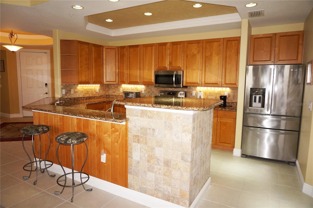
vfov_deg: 53.0
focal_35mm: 24
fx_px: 208
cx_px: 156
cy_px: 104
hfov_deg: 73.8
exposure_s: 1/160
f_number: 4
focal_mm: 16
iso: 500
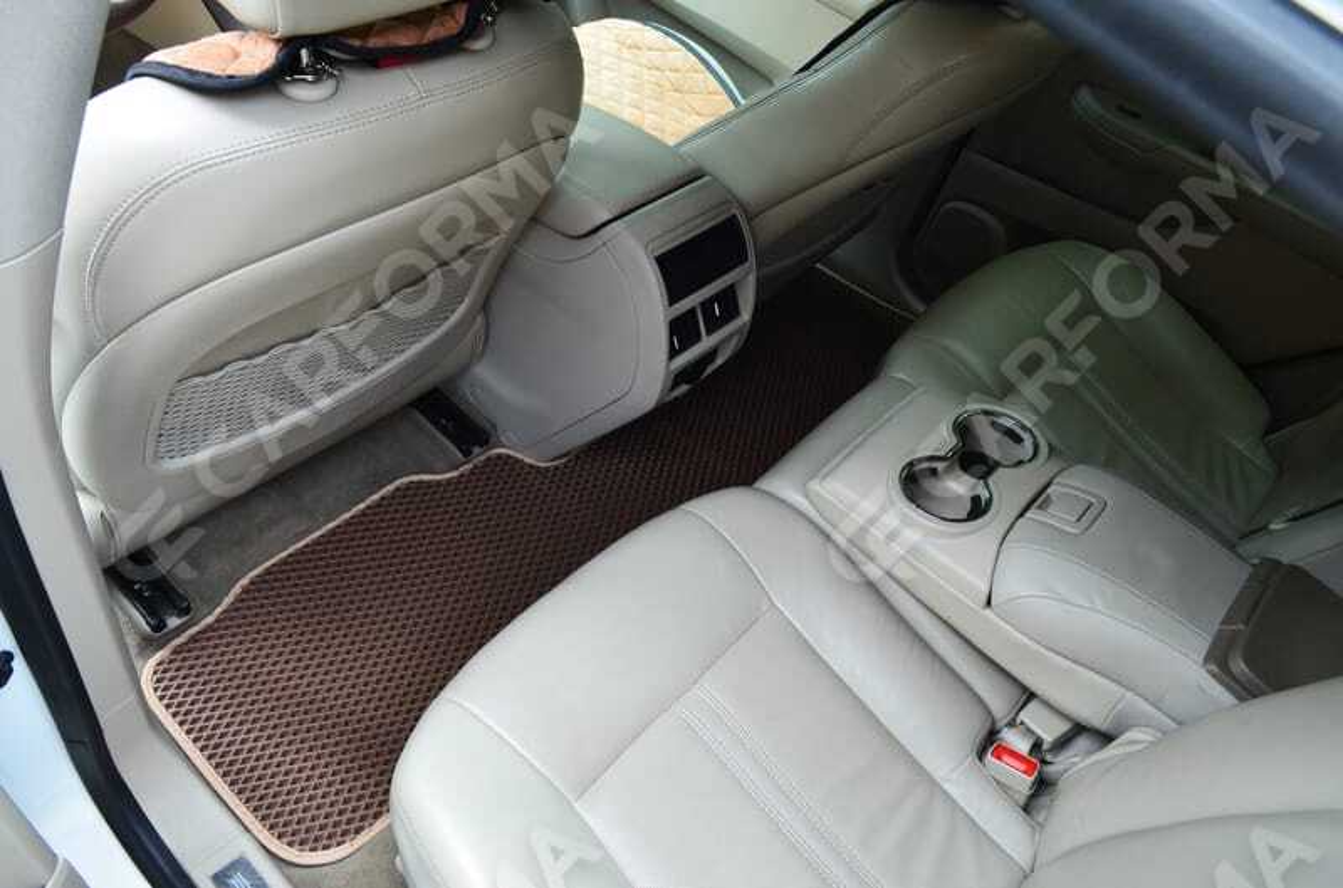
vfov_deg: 47.7
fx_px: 1005
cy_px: 444
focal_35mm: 27
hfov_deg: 67.5
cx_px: 672
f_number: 9
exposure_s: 1/30
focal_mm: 18
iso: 400
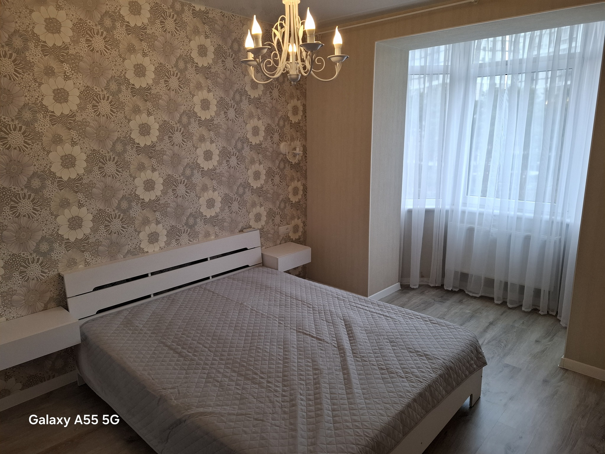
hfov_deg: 73.9
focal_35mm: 23
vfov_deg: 58.9
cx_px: 302
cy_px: 227
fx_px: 402
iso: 64
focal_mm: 5.54
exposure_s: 1/120
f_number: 1.8
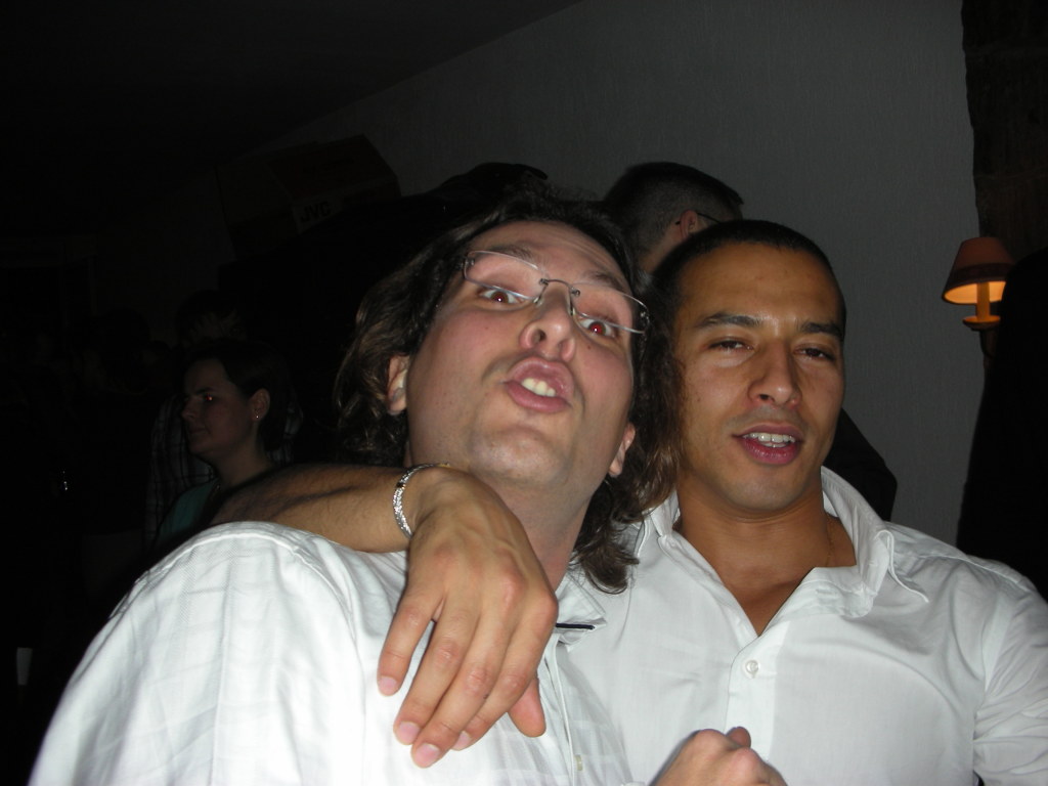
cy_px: 393
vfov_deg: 40.7
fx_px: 1060
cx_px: 524
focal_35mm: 35
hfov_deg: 52.6
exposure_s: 1/60.1
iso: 50
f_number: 3
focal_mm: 5.8
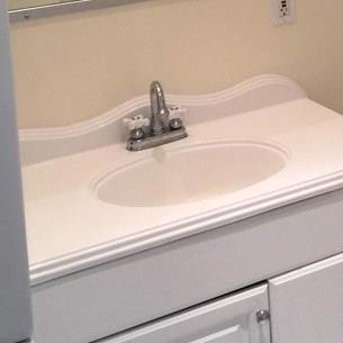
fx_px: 964
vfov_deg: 19.2
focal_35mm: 86
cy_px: -54
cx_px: 405
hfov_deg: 19.1
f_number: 2.2
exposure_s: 1/30
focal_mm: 4.15
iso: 50
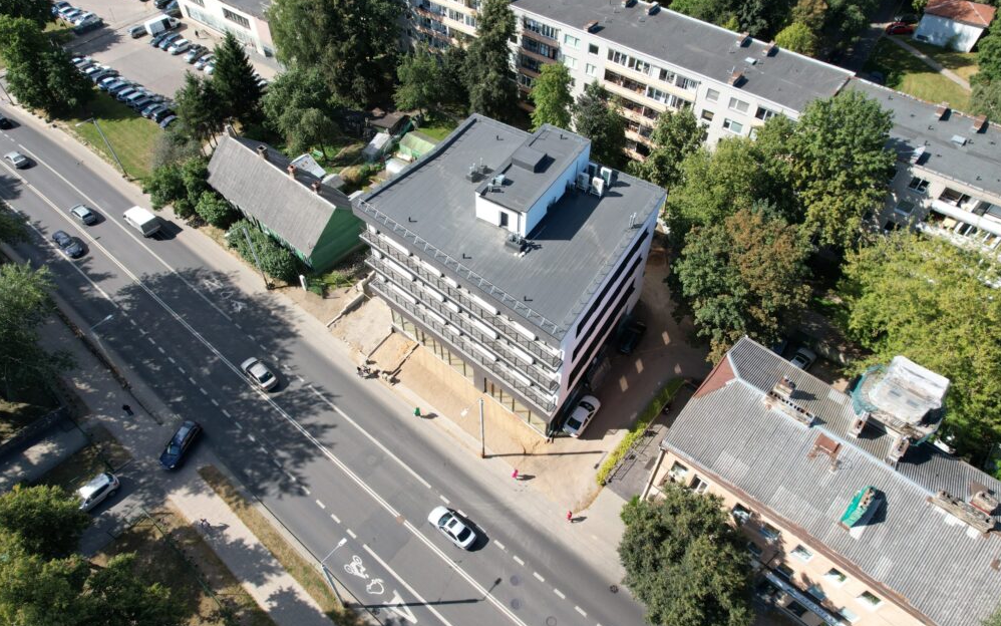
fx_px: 628
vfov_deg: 53.0
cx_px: 492
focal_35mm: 23
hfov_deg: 77.1
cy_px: 298
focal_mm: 8.38
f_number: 2.8
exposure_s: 1/1000
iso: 100
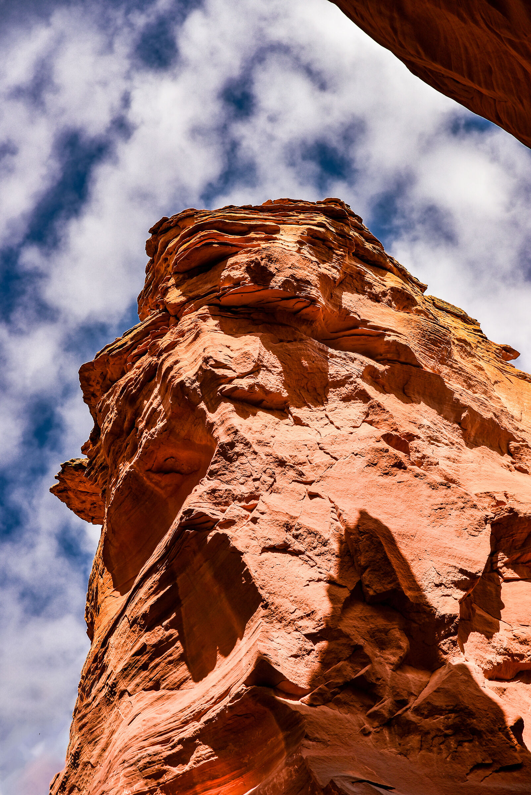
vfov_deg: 17.1
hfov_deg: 11.4
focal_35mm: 120
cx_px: 266
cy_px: 398
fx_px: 2652
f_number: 6.3
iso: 160
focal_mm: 120
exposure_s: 1/400
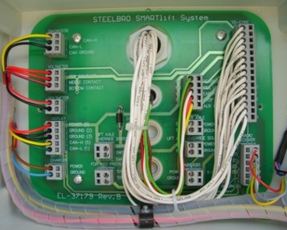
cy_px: 115
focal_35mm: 37
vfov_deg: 40.1
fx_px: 314
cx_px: 151
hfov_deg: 49.1
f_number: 2.8
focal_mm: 5.8
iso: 50
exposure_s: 1/180
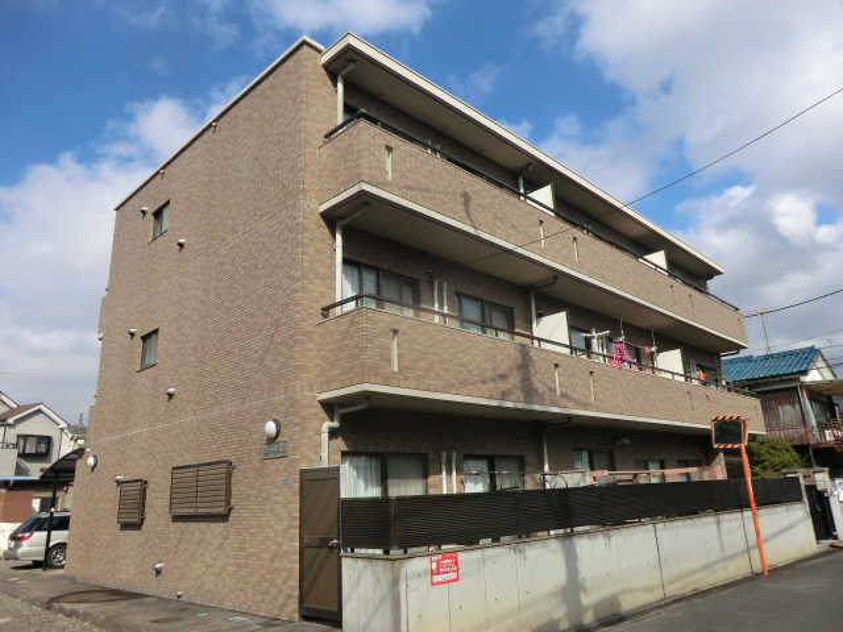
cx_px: 422
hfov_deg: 71.6
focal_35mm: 24
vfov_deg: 56.8
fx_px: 584
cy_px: 316
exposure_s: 1/250
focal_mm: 4.3
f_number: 7.5
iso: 80
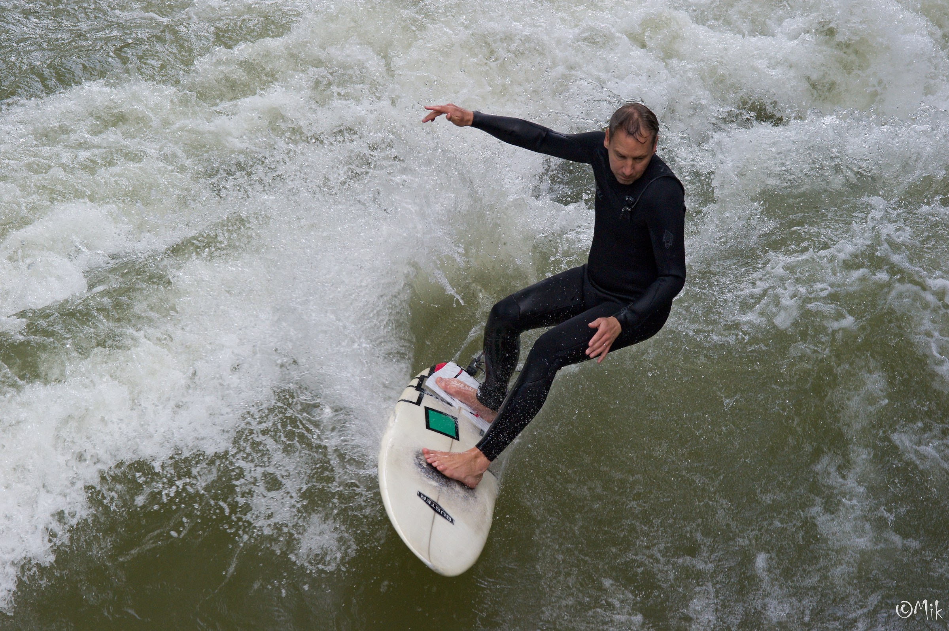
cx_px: 474
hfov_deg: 19.5
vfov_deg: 13.0
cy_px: 316
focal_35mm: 105
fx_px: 2766
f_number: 7.1
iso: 2000
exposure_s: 1/800
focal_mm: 105
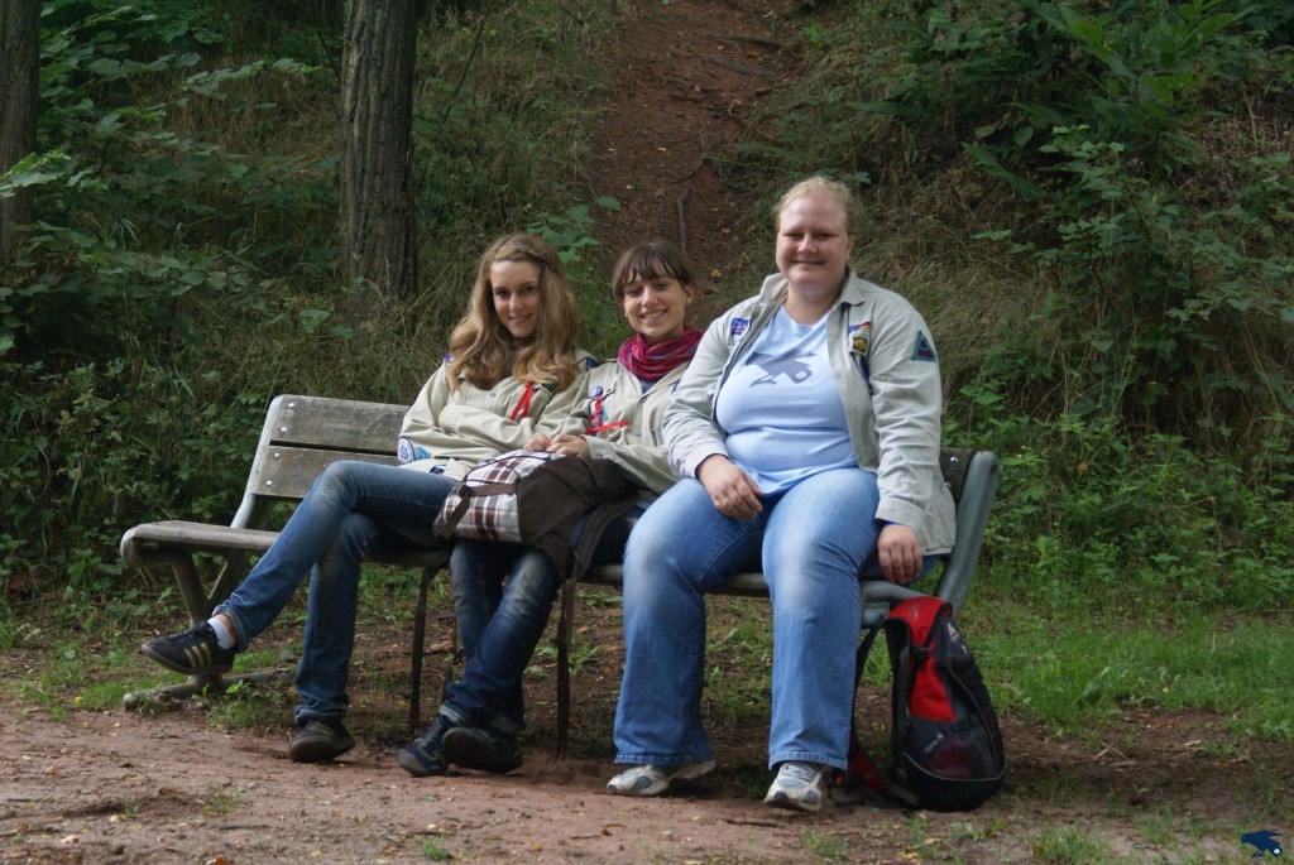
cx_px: 647
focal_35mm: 105
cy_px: 432
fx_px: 3778
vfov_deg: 13.1
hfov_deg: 19.4
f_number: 5.6
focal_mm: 70
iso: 800
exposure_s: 1/125
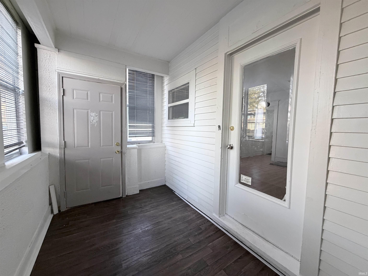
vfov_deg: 85.7
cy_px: 138
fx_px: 149
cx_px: 184
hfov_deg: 102.1
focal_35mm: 14
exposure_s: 1/60
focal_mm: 2.22
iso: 400
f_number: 2.2
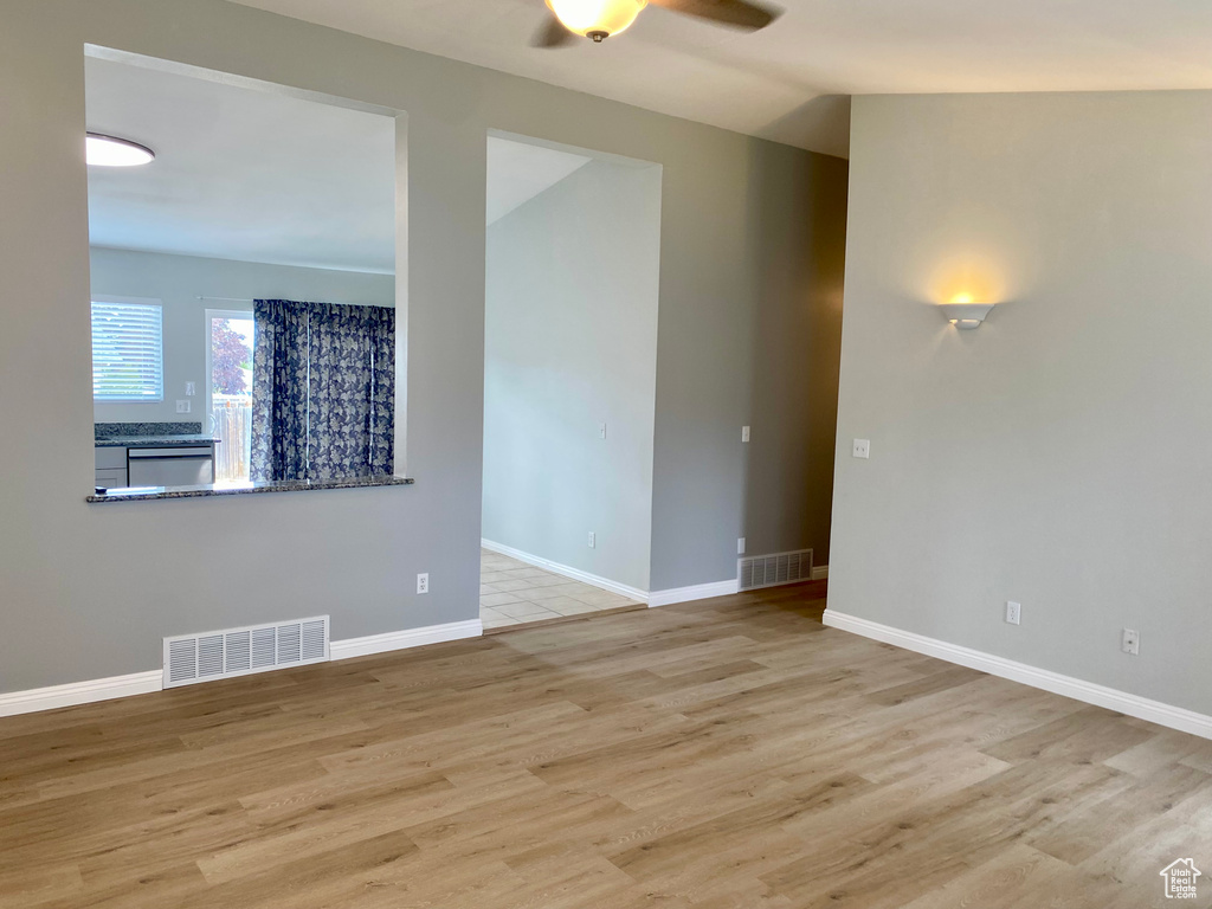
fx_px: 910
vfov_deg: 53.1
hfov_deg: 67.3
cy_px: 454
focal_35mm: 26
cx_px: 606
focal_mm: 4.25
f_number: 1.8
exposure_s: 1/120
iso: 100
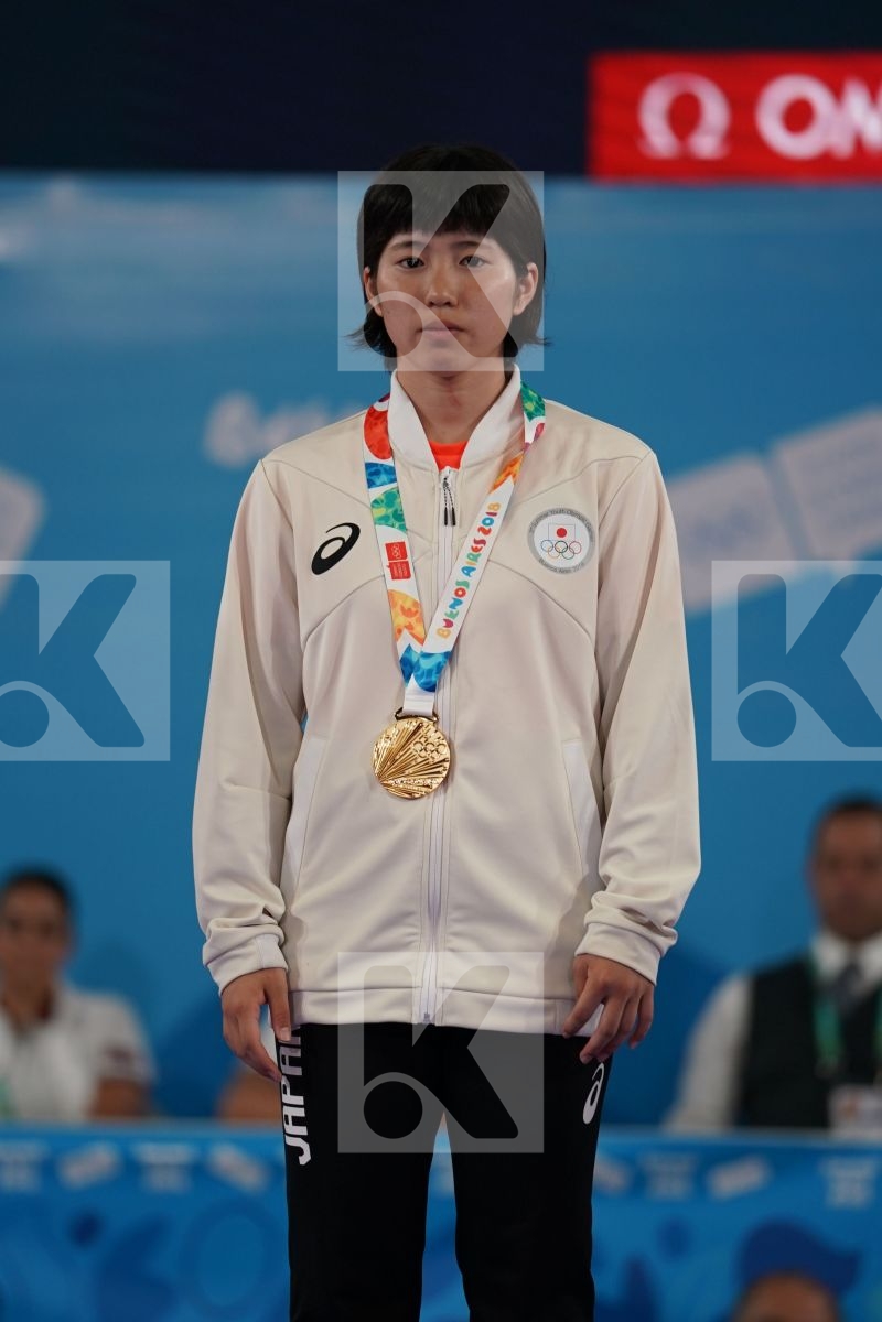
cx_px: 441
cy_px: 661
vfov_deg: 6.9
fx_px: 11024
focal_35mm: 300
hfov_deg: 4.6
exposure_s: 1/500
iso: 500
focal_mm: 200
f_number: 2.8
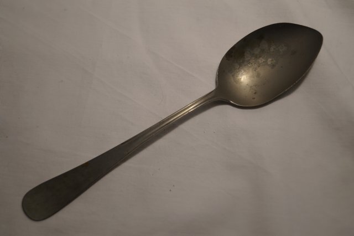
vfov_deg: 25.7
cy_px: 118
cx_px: 177
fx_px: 516
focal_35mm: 52
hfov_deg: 37.9
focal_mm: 35
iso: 320
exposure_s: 1/60
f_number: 5
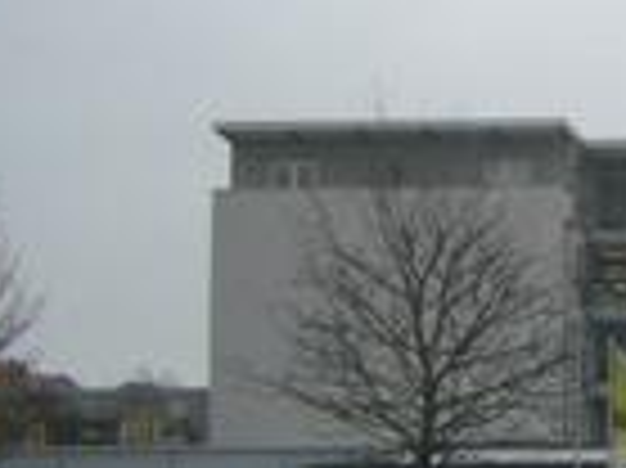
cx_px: 1378
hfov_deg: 10.9
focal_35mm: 161
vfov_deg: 9.1
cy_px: 531
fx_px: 2909
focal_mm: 5.8
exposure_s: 1/160
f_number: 2.6
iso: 100
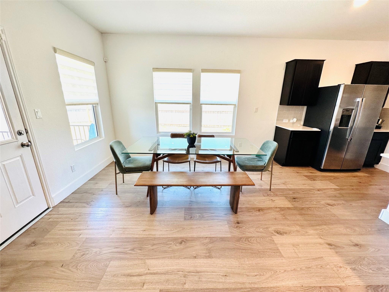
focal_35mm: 14
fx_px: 157
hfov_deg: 102.1
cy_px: 146
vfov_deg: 85.7
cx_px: 194
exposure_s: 1/120
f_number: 2.2
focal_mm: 2.22
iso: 64
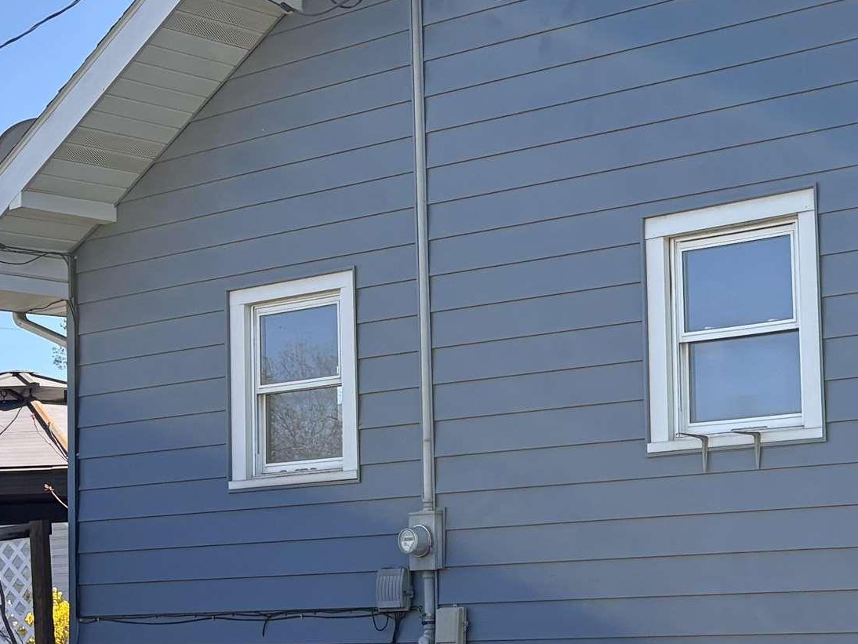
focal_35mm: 73
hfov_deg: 25.4
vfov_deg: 20.1
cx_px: 845
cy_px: 450
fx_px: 1810
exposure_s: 1/1667
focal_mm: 5.96
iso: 50
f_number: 1.6
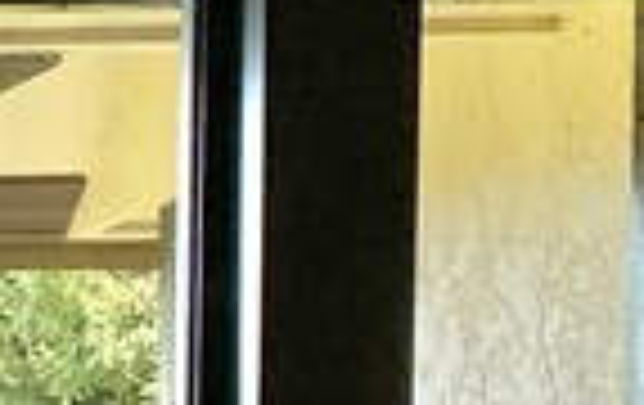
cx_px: -1229
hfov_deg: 8.9
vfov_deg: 6.4
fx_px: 3464
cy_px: 986
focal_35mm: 197
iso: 80
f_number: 1.8
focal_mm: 4.25
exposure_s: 1/120
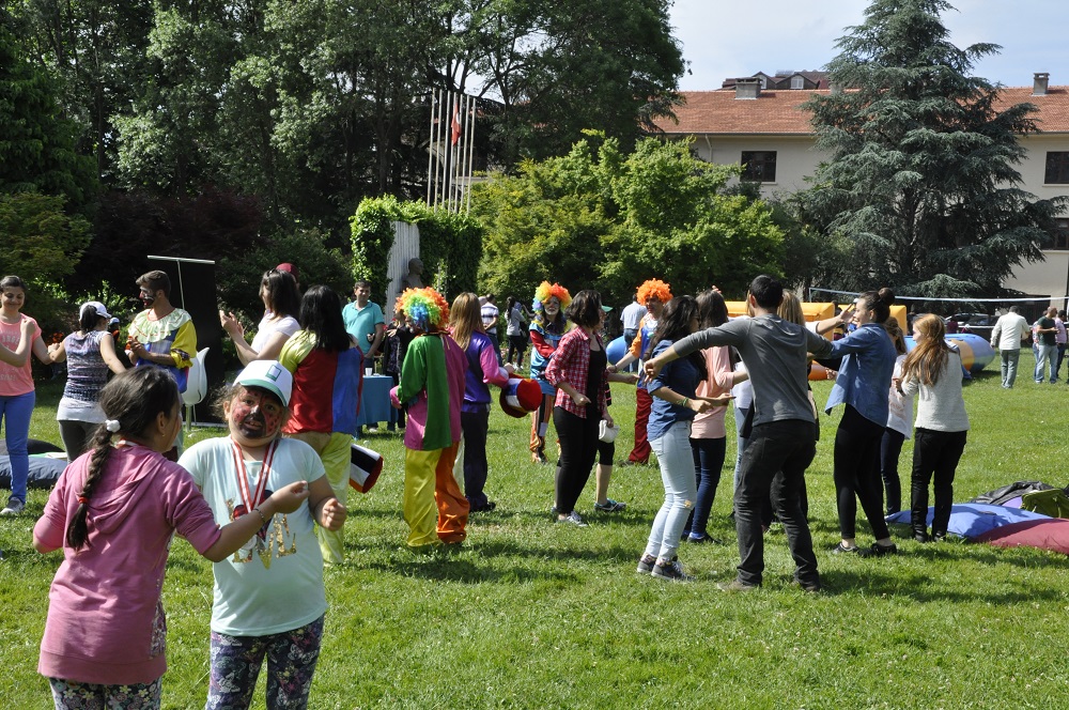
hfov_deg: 31.9
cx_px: 534
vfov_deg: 21.5
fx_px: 1868
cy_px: 355
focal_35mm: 63
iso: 1000
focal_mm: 42
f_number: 18
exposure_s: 1/320
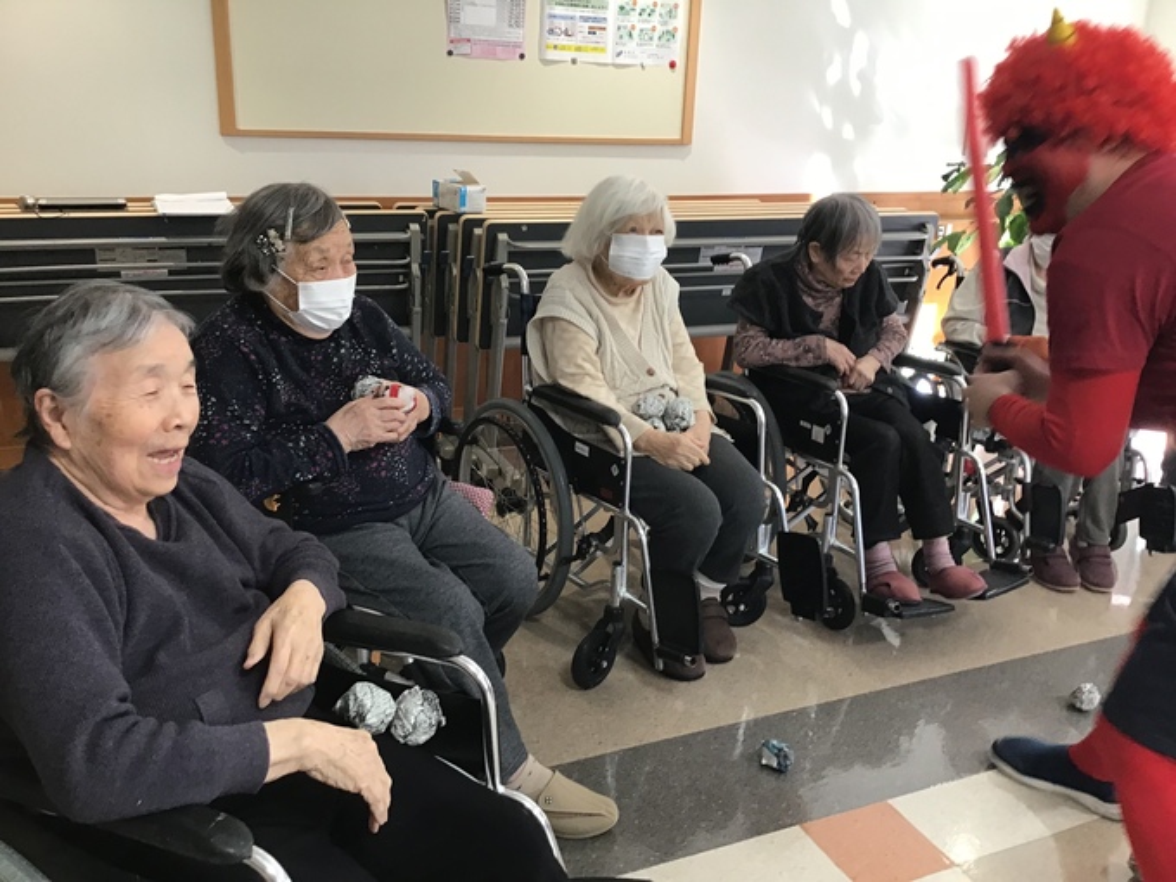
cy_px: 441
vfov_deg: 45.4
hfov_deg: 58.4
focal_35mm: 31
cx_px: 588
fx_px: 1053
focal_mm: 3.3
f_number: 2.4
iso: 64
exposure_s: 1/30
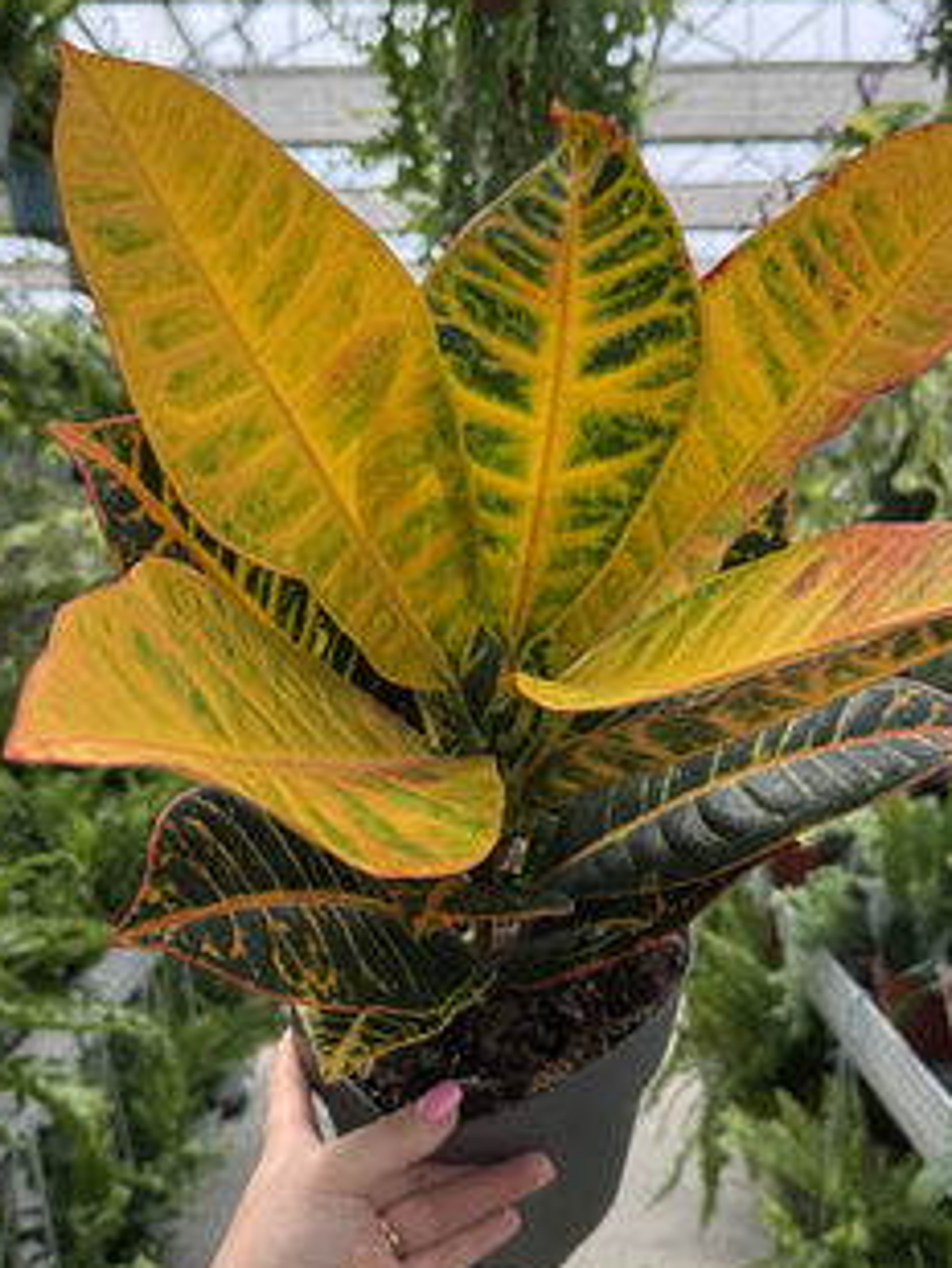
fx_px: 1283
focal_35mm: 35
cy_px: 570
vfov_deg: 52.5
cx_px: 505
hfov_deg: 40.7
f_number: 1.78
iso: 100
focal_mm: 6.76
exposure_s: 1/992
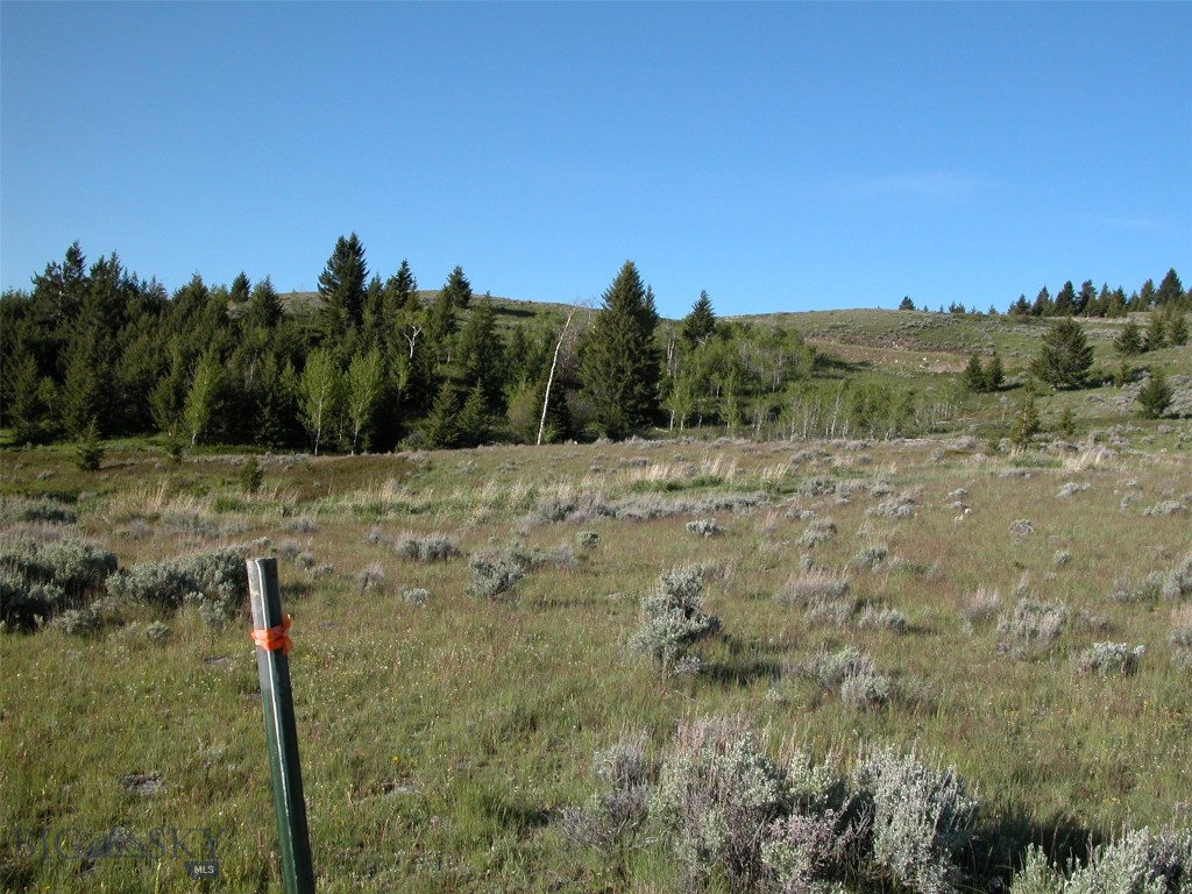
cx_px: 596
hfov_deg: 54.0
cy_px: 447
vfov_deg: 41.8
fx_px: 1171
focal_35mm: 34
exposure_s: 1/304
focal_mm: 8.9
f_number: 5.6
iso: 100
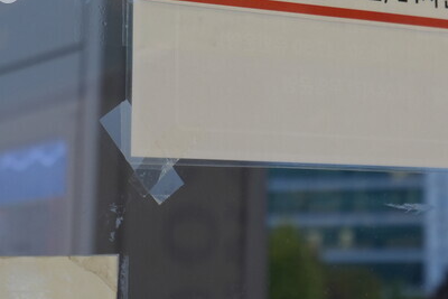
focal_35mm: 108
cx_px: 340
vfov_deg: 12.5
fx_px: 1344
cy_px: -30
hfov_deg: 18.8
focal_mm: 30
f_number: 4
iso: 320
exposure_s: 1/50
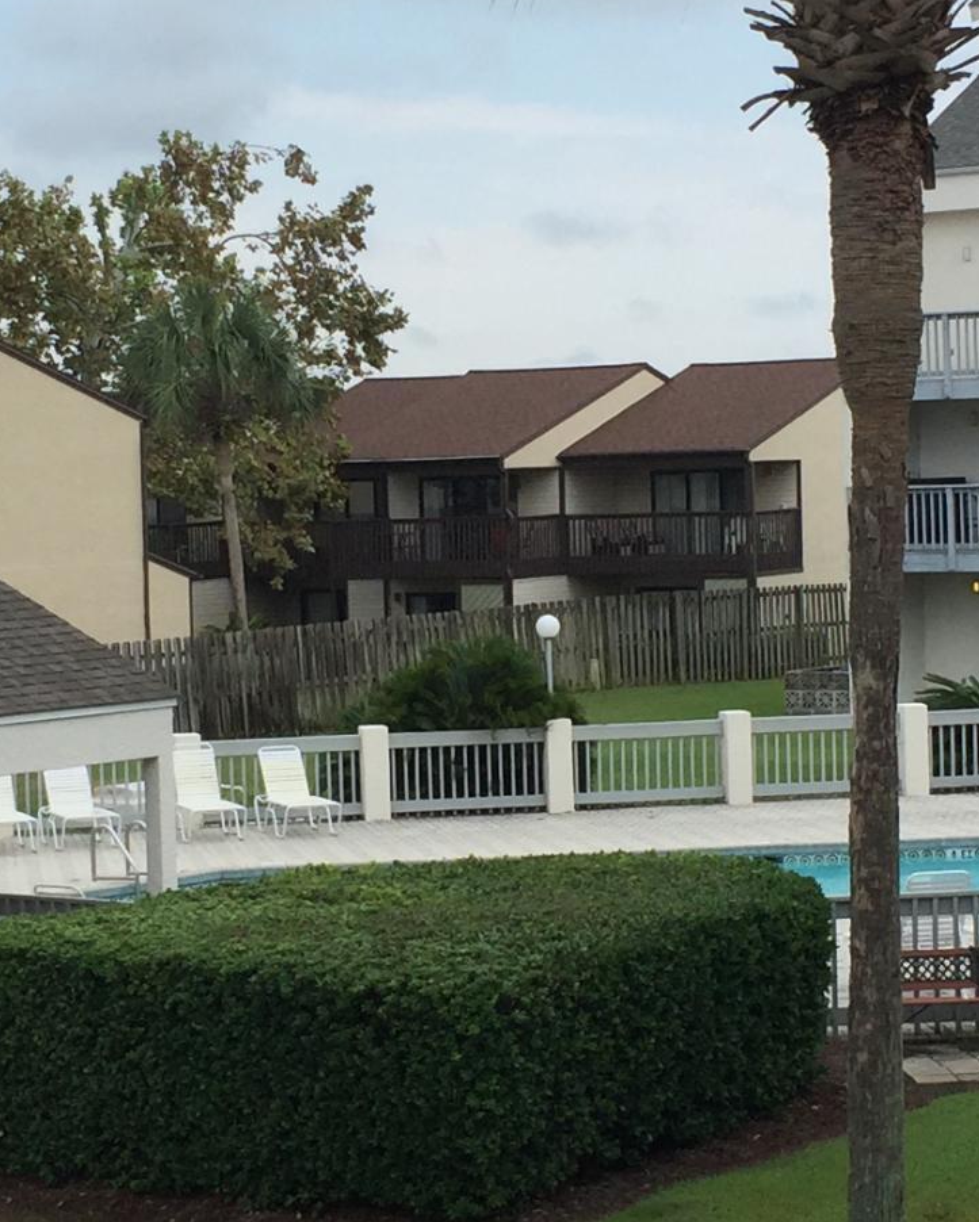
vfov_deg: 20.4
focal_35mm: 94
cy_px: 581
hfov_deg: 16.4
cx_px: 483
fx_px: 3403
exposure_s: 1/1412
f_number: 2.2
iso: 32
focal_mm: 4.15
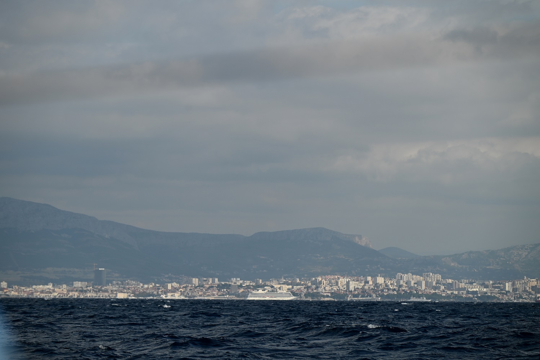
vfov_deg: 9.5
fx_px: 2175
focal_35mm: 145
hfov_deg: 14.1
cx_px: 270
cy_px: 180
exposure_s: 1/1000
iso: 100
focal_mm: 145
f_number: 6.3
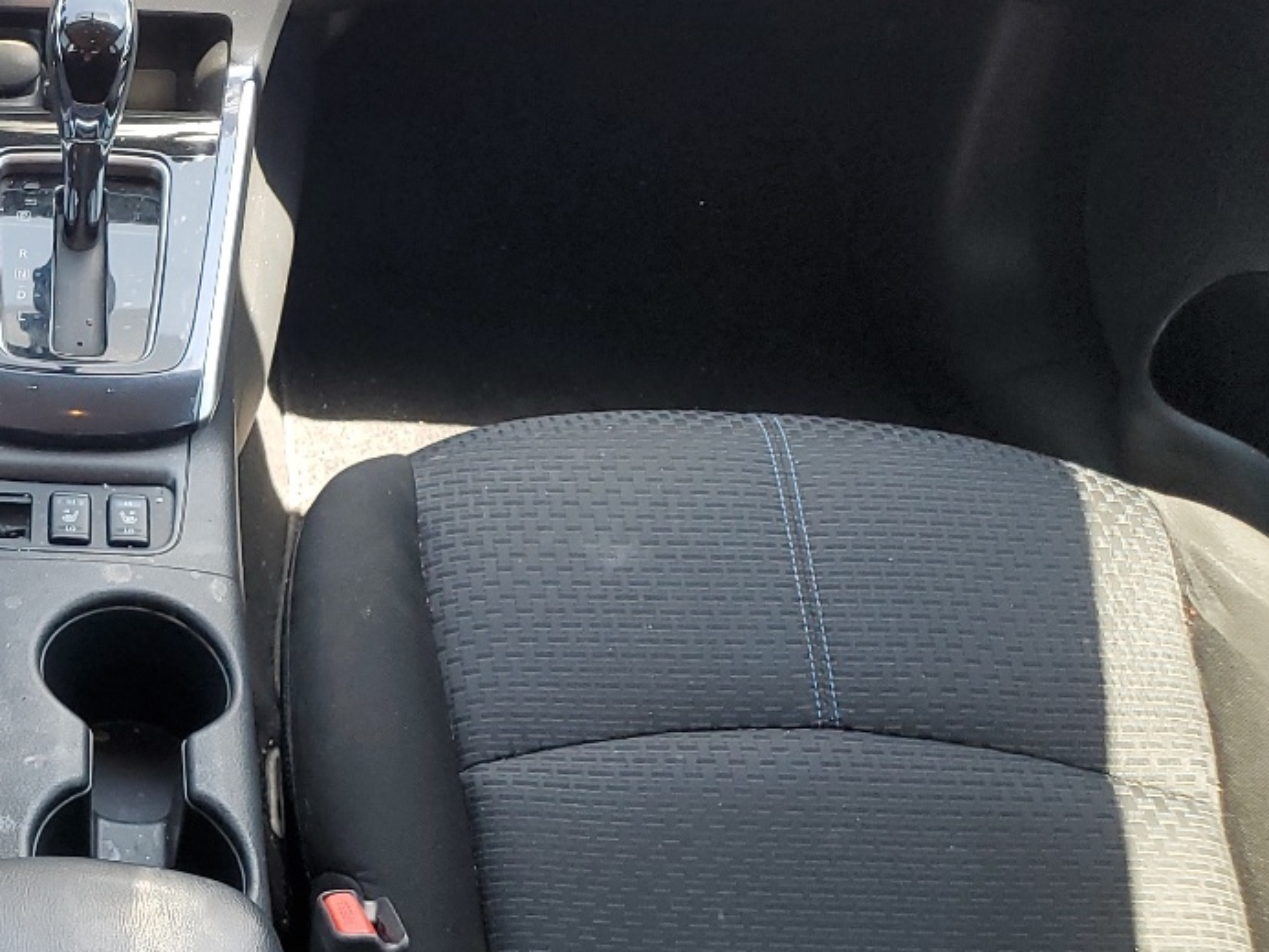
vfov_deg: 24.3
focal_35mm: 60
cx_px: 2
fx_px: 2200
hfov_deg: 30.0
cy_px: 286
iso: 70
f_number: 1.5
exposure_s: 1/120
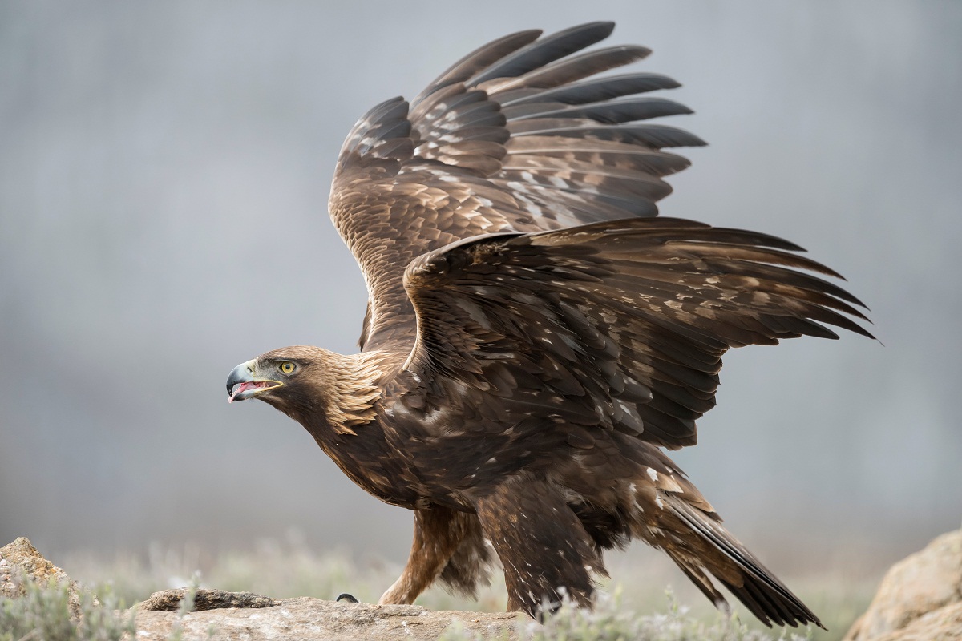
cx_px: 481
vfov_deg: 2.7
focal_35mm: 500
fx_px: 13360
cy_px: 320
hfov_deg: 4.1
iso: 800
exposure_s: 1/1000
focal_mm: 500
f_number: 4
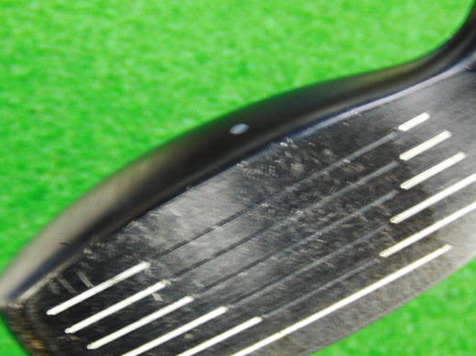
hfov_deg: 41.2
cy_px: 208
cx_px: 264
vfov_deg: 31.4
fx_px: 632
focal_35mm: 46
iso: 400
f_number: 3.6
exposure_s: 1/13
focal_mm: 6.42
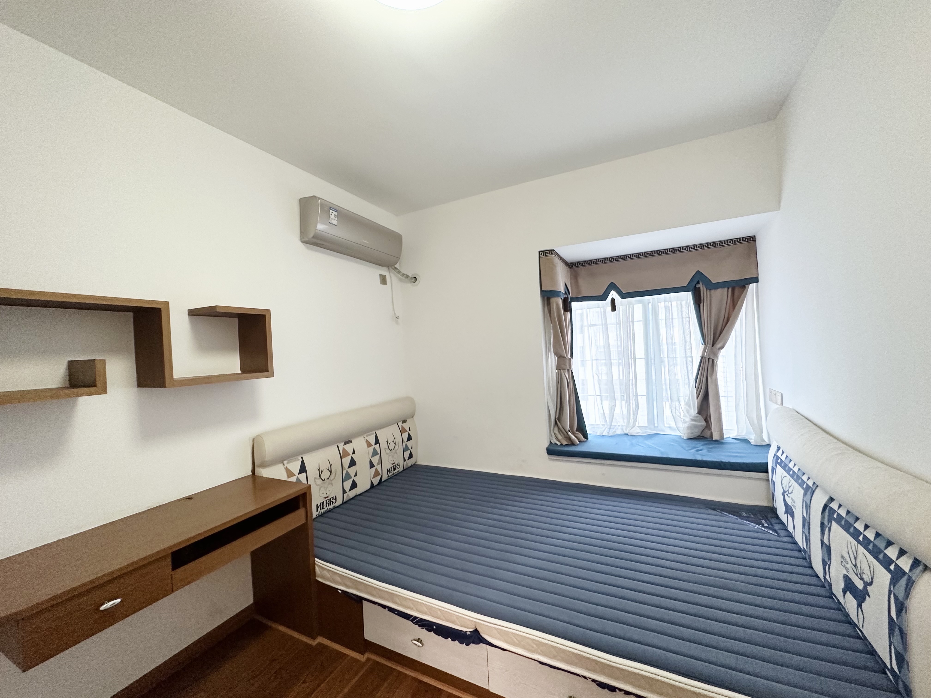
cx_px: 466
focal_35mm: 14
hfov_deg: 102.1
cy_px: 349
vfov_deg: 85.7
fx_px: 377
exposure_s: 1/99
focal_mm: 2.22
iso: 250
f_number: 2.2
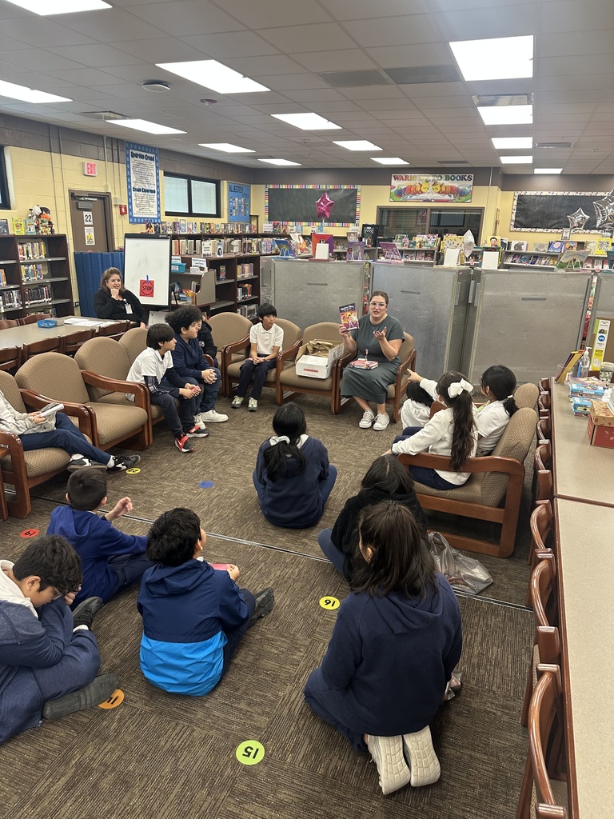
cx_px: 307
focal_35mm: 24
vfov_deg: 71.6
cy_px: 410
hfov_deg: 56.8
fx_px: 568
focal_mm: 6.86
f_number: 1.78
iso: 160
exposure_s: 1/60
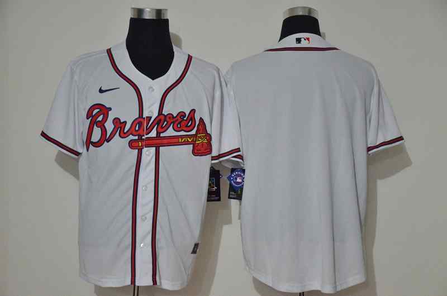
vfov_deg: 18.1
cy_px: 148
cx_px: 224
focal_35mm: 75
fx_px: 929
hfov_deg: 27.0
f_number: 4.8
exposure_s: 1/60
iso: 4000
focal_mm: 50
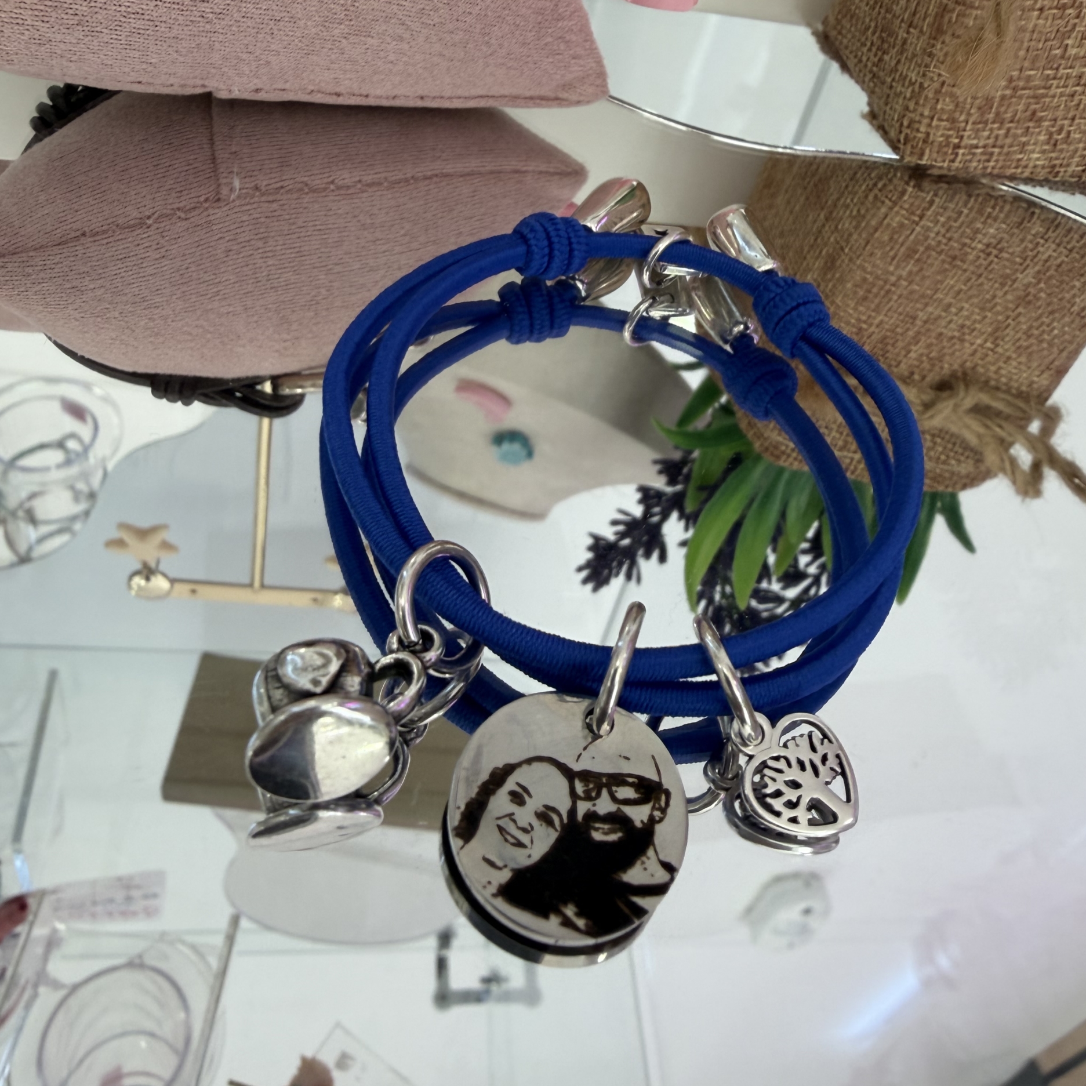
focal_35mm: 29
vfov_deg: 55.6
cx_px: 539
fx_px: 1029
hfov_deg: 55.6
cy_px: 521
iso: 100
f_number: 2.2
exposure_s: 1/100
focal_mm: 2.22
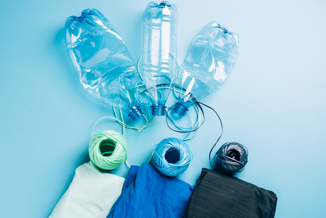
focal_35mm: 75
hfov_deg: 27.0
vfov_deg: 18.2
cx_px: 163
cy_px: 109
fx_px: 679
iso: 100
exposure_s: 1/100
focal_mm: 50
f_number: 9
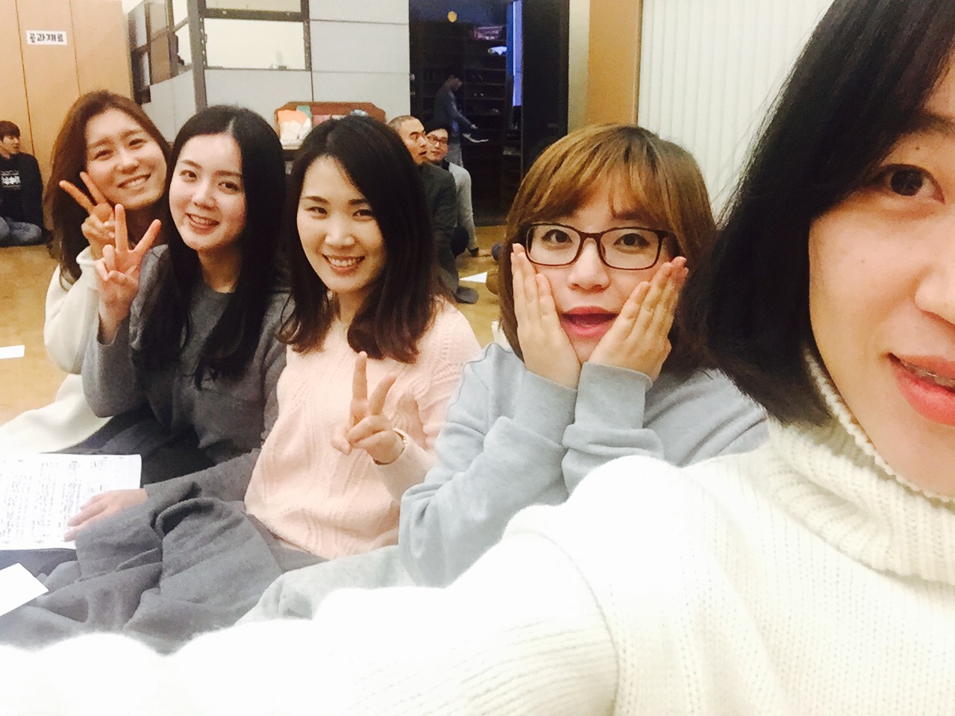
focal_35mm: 31
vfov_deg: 45.4
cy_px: 358
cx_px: 478
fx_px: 855
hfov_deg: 58.4
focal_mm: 2.65
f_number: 2.2
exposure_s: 1/30
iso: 250
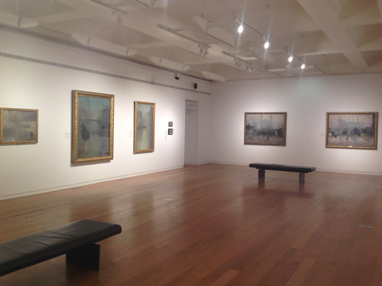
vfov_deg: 39.7
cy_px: 142
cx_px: 194
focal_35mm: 36
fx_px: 397
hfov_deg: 51.4
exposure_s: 1/15
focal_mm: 4.28
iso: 80
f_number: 2.4
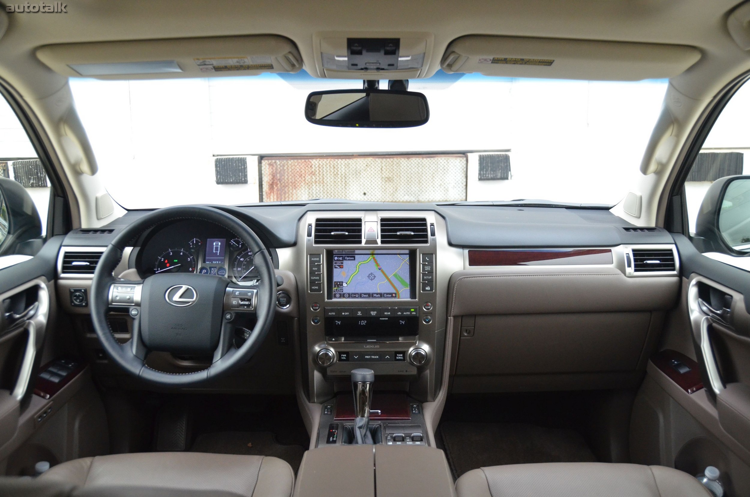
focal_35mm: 33
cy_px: 248
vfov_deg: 39.8
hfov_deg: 57.3
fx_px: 686
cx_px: 375
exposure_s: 1/500
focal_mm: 22
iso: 1600
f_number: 3.8
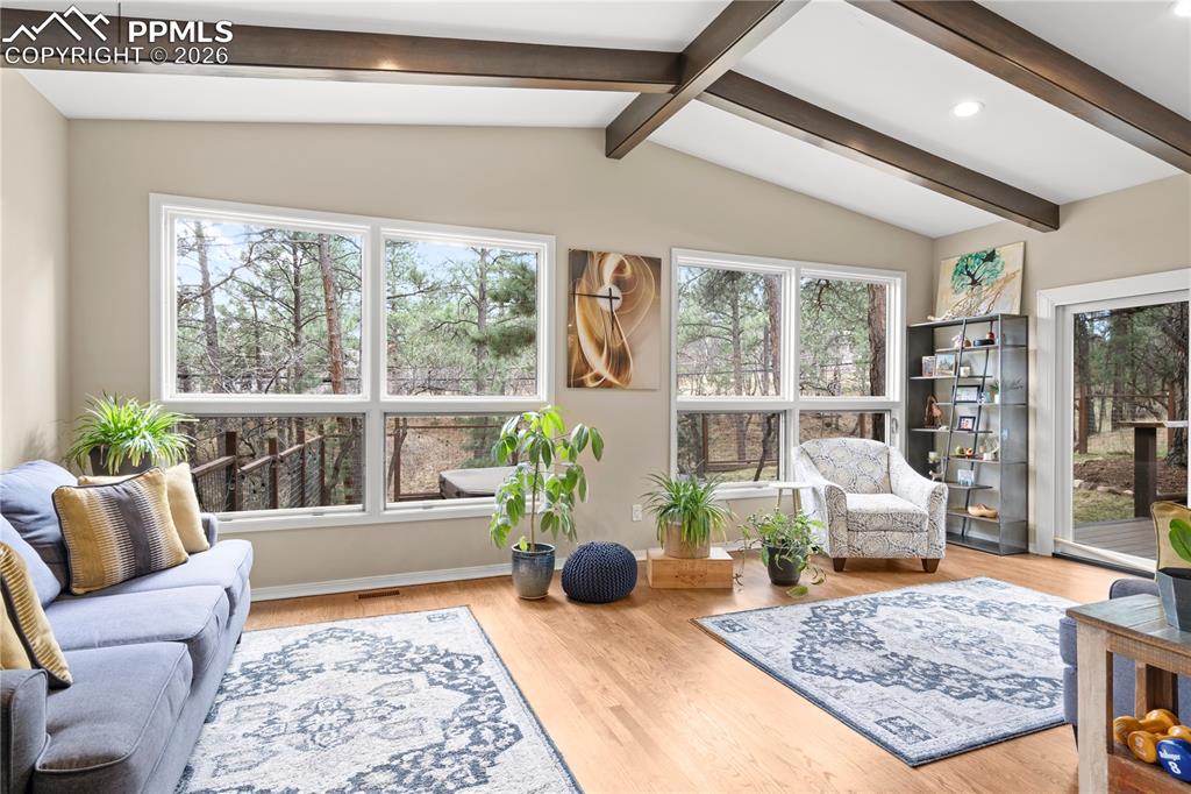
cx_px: 596
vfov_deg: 67.3
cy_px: 397
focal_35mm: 18
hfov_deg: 90.0
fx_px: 595
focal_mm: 18
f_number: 11
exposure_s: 4
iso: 100
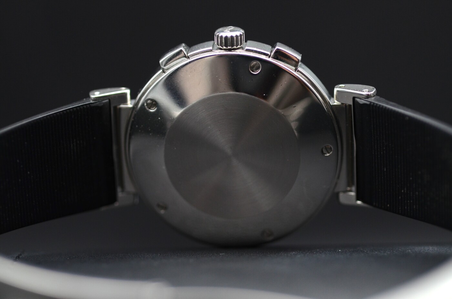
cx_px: 226
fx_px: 1128
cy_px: 150
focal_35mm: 90
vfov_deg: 15.1
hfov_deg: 22.7
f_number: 4
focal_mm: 60
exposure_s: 1/400
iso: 800
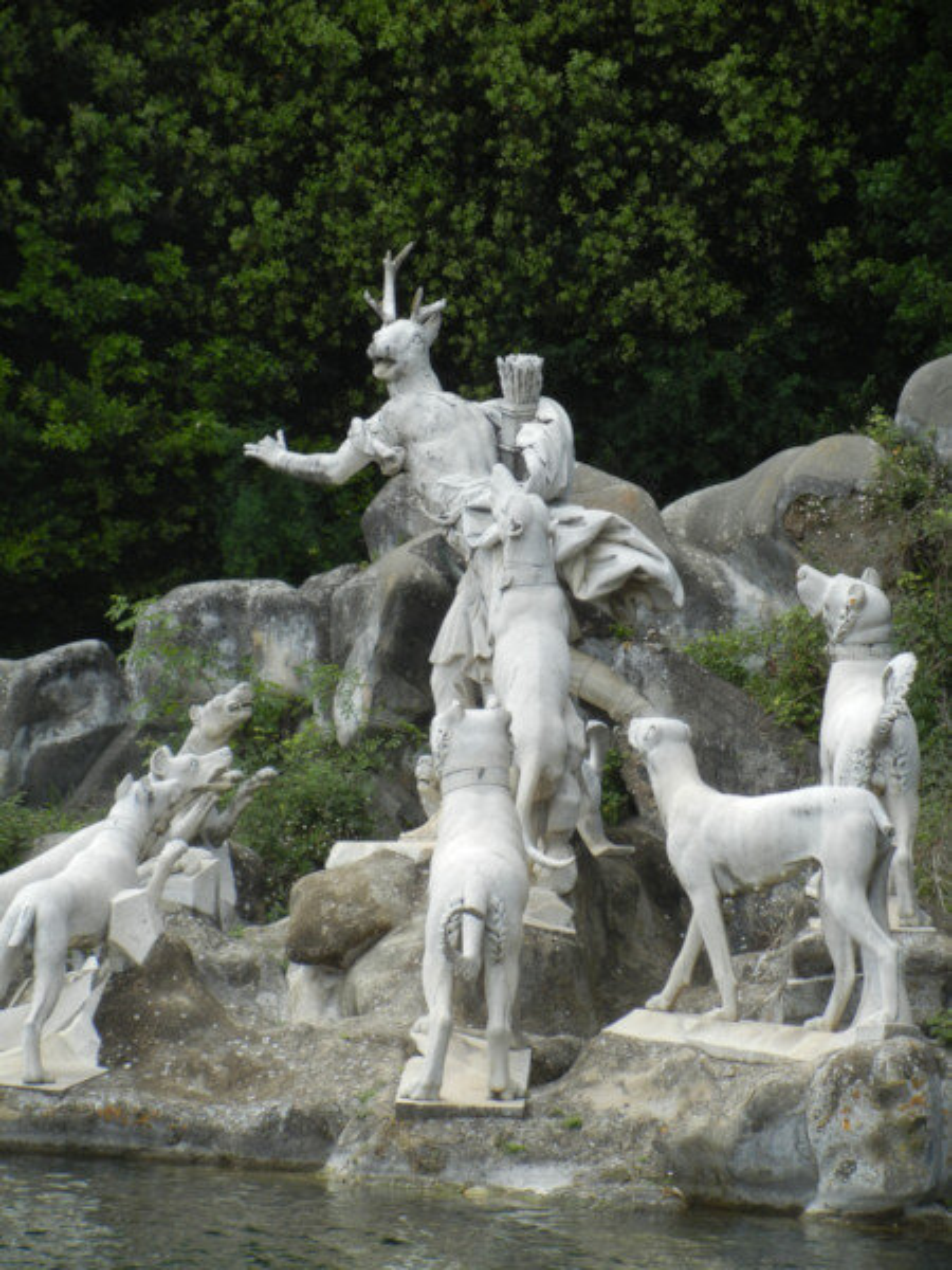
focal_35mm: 152
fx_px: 5574
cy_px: 635
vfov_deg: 13.0
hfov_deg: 9.8
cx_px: 476
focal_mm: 27.4
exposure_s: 1/478
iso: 160
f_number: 4.6
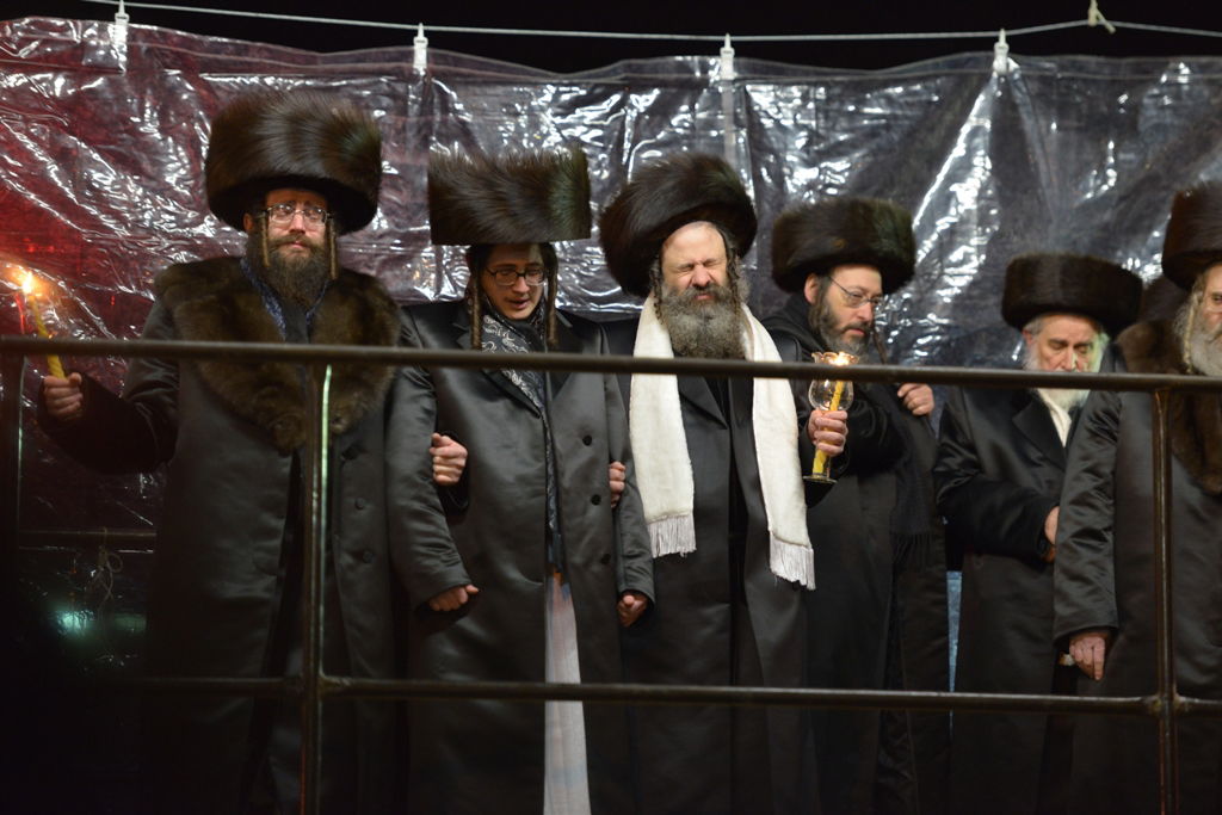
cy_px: 408
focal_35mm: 135
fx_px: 4583
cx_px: 611
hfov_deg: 15.2
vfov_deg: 10.2
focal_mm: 135
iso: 2200
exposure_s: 1/125
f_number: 2.8
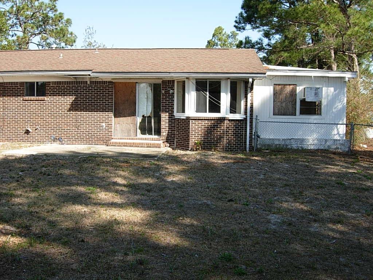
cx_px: 186
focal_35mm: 36
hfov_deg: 51.4
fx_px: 388
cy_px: 140
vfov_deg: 39.7
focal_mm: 7.5
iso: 50
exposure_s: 1/181
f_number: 4.8
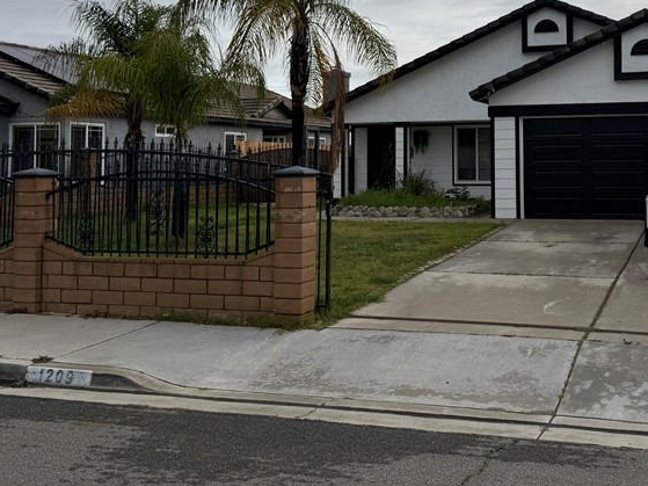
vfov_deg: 32.2
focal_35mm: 44
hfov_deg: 41.9
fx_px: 823
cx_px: 471
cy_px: 118
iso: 80
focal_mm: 6.76
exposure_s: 1/9091
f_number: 1.78
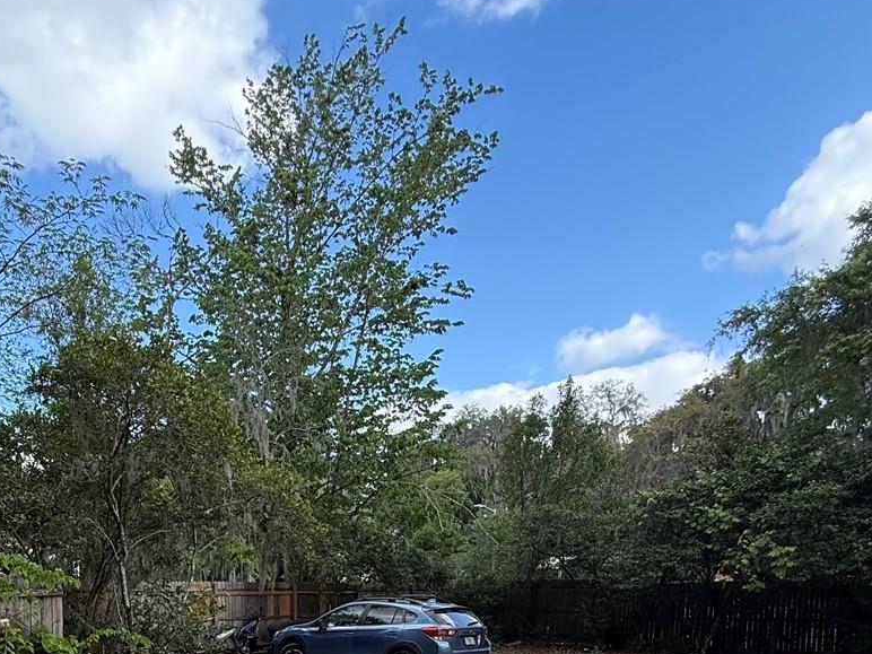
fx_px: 731
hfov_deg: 58.6
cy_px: 661
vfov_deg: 41.6
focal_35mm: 29
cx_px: 223
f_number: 2.2
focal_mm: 2.22
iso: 64
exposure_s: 1/421
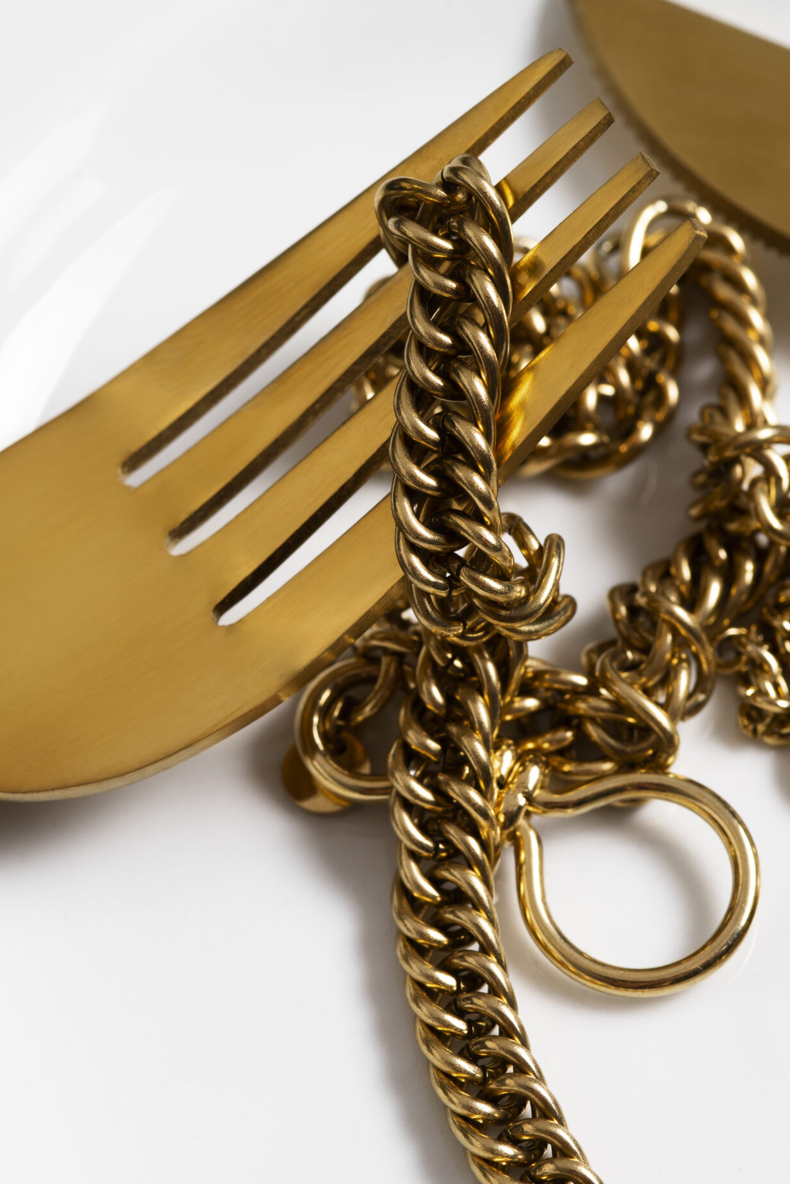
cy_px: 558
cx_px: 328
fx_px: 4801
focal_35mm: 146
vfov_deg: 14.1
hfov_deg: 9.4
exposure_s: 1/125
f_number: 16
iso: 400
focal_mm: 105
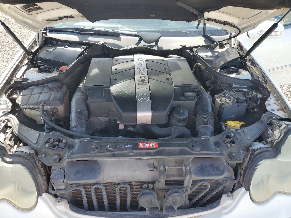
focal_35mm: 26
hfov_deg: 67.3
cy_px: 109
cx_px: 146
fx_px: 219
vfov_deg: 53.1
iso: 50
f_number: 1.5
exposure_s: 1/588
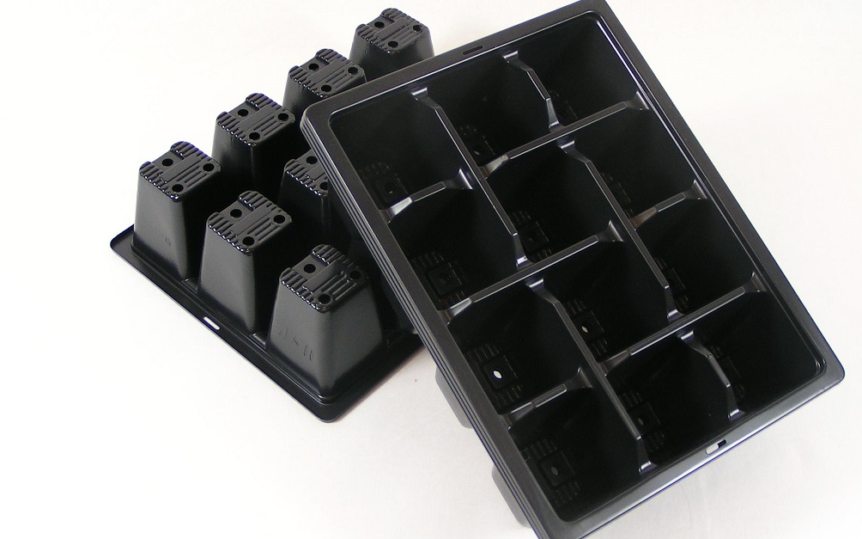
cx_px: 432
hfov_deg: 38.2
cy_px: 282
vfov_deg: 24.4
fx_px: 1245
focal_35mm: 53
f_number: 2.9
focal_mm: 7.6
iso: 50
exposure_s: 1/60
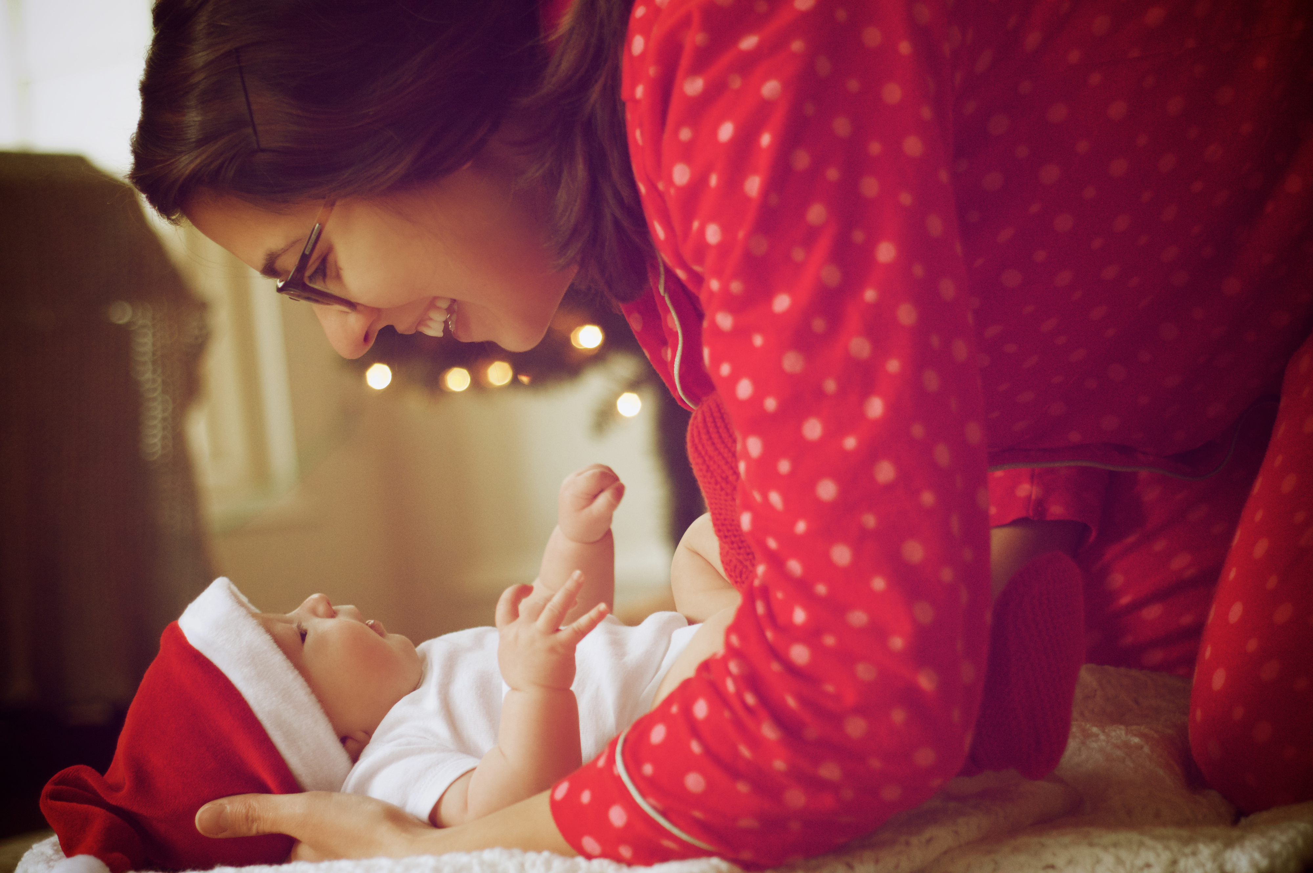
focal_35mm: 75
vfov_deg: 18.2
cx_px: 656
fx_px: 2733
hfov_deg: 27.0
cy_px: 436
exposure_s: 1/500
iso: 2500
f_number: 2
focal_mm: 50
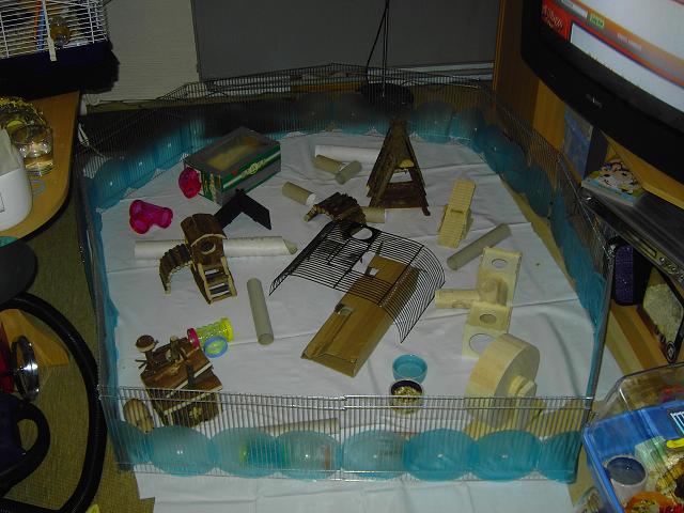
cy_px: 256
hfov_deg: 42.9
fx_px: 869
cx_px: 342
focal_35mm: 44
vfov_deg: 32.9
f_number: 2.8
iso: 100
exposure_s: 1/50
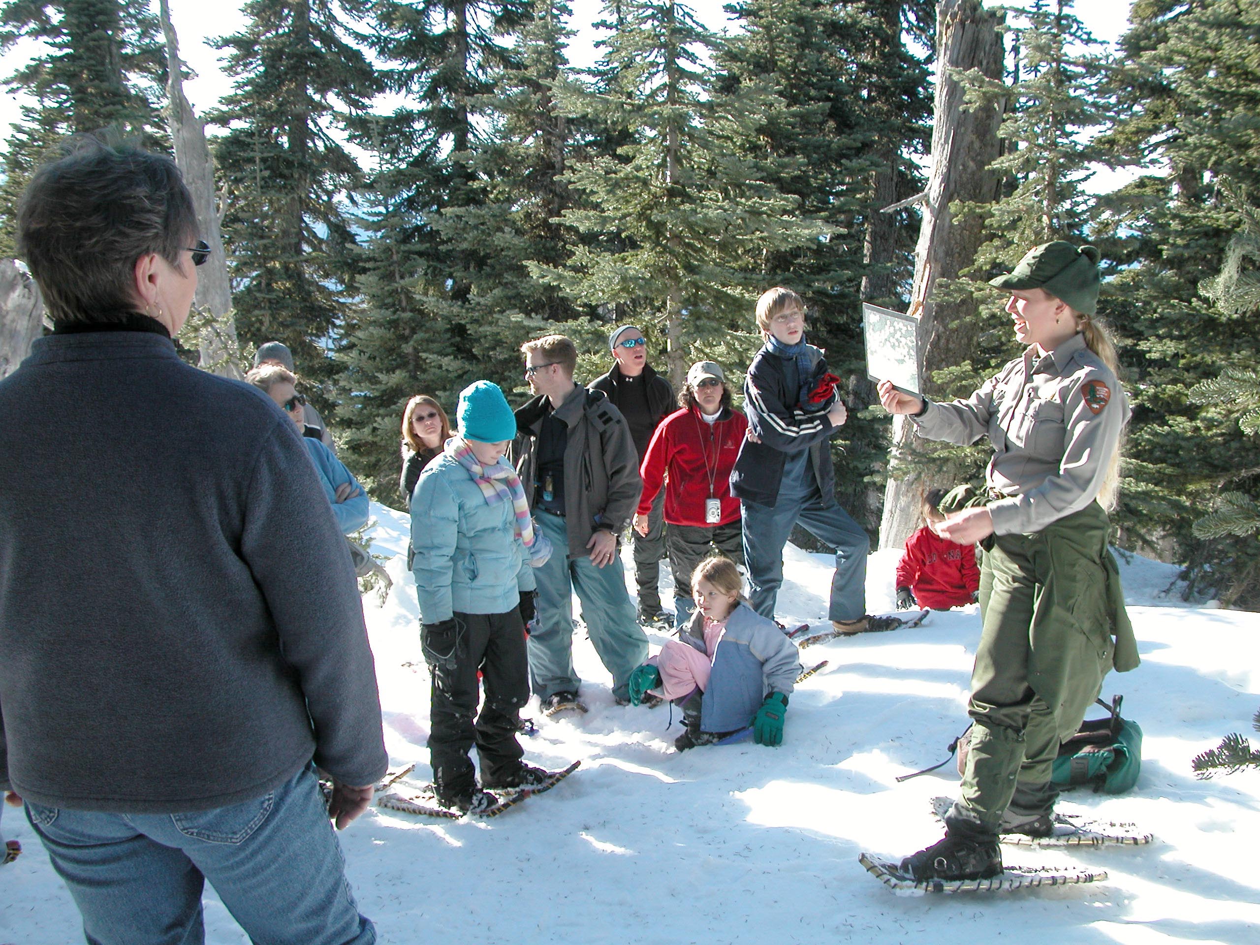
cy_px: 472
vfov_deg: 41.8
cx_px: 630
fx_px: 1238
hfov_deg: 54.0
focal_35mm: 34
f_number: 4
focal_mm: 8.9
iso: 100
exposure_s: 1/149
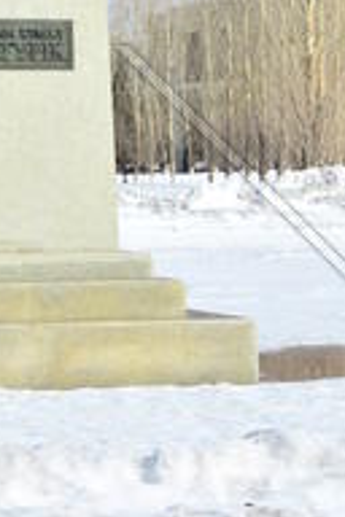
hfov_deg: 7.9
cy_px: -92
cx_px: -18
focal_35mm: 172
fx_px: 2472
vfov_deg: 11.7
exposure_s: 1/200
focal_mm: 38
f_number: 11
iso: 100
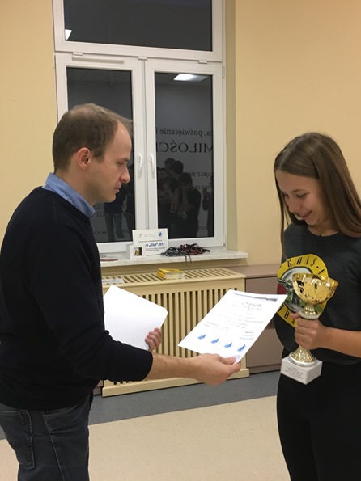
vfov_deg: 47.9
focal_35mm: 39
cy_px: 240
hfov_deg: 36.8
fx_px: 542
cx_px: 194
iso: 160
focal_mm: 4.15
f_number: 2.2
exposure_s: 1/33
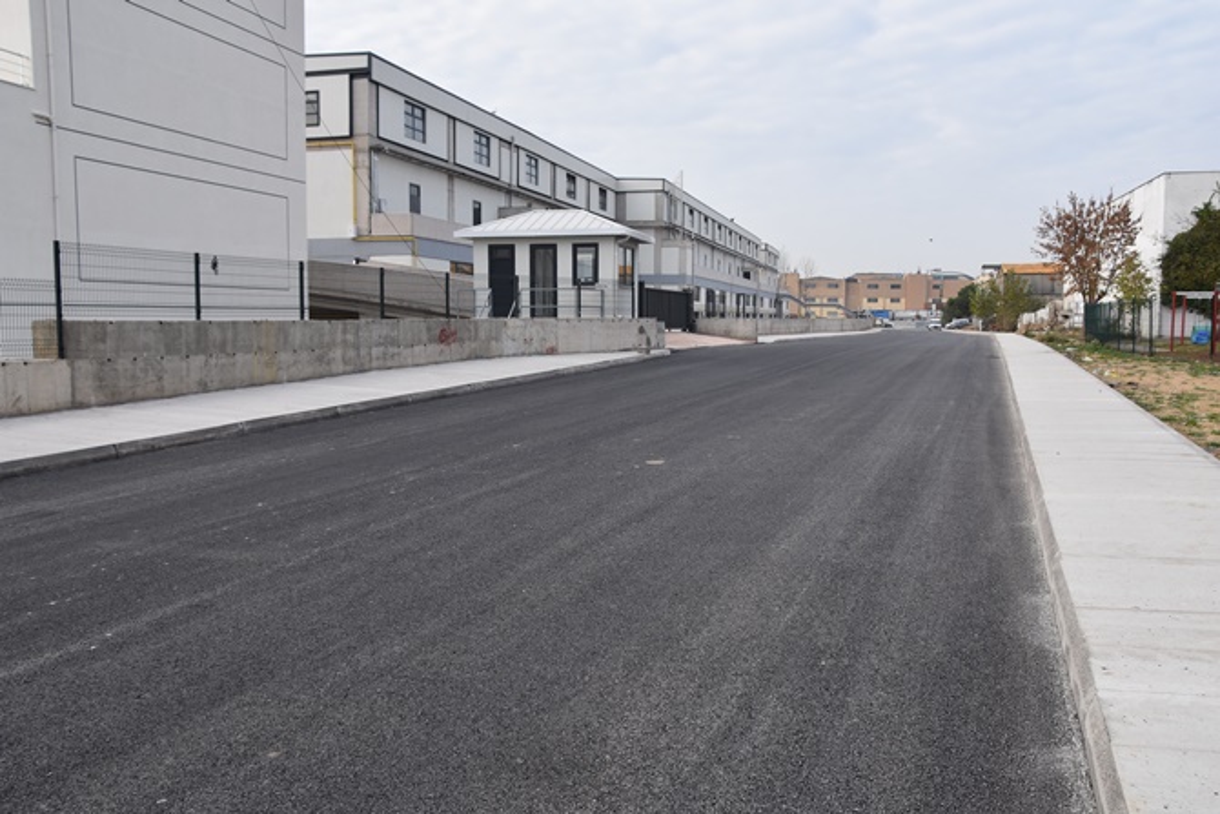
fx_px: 1068
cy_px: 407
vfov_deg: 41.7
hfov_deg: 59.5
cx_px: 610
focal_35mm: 32
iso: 400
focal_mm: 21
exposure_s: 1/500
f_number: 8
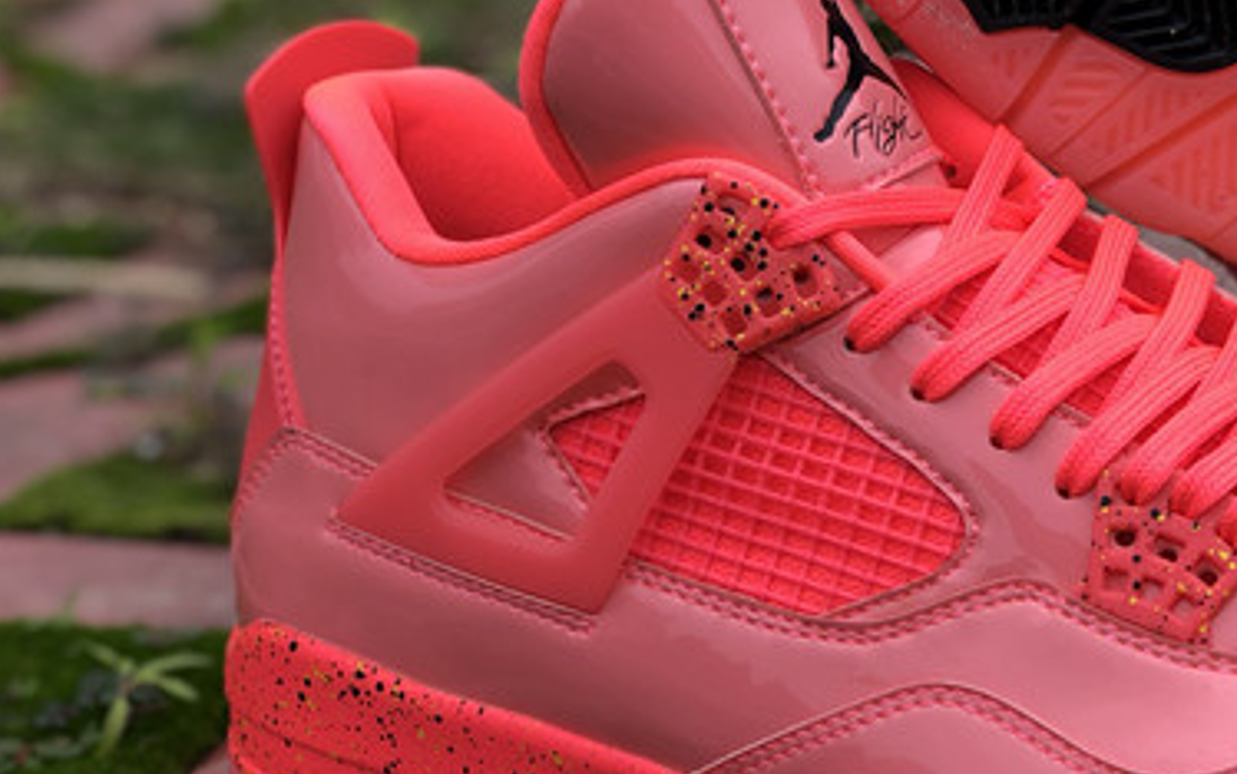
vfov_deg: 12.0
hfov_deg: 18.7
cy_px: 359
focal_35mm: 109
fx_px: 3676
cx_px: 1151
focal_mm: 6
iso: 16
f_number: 2.4
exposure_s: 1/265
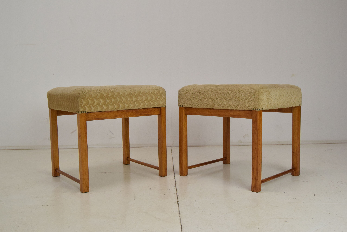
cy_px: 116
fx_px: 376
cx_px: 174
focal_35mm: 39
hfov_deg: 49.5
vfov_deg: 34.3
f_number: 9
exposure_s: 1/320
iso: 1600
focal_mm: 26
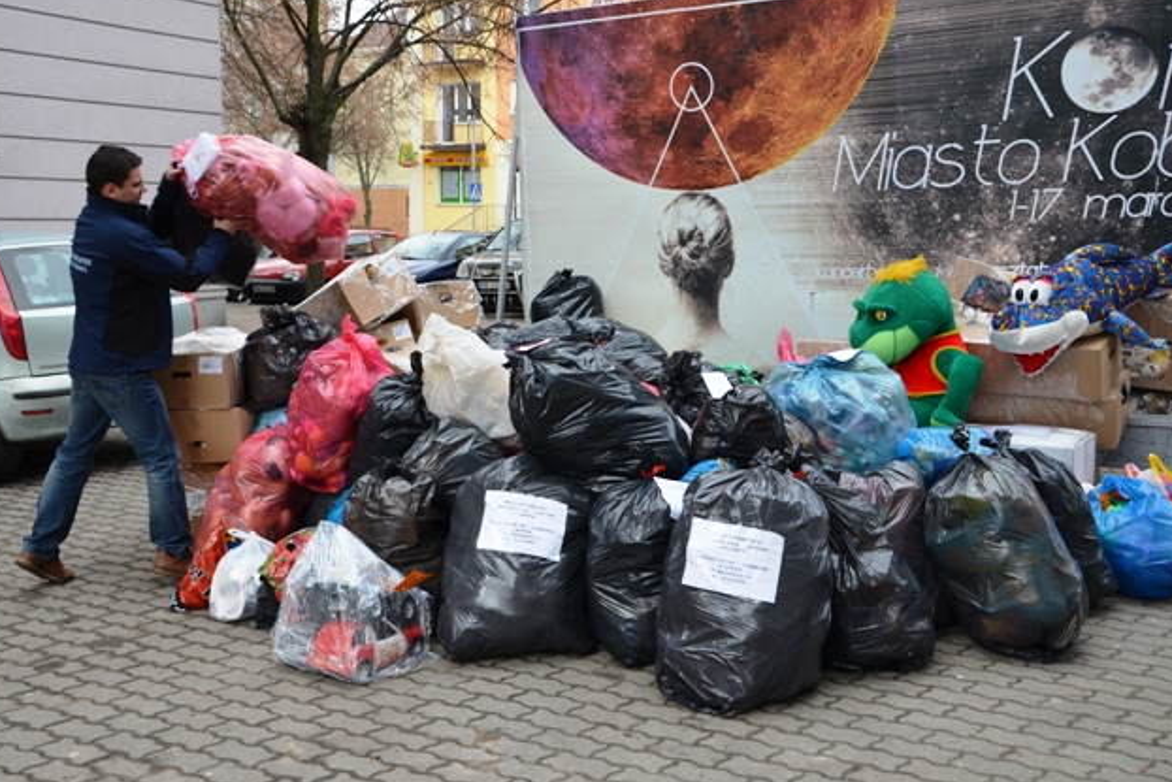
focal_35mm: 39
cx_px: 577
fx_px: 1254
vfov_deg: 34.6
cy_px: 388
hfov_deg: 50.1
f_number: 6.3
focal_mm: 25
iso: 200
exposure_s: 1/160
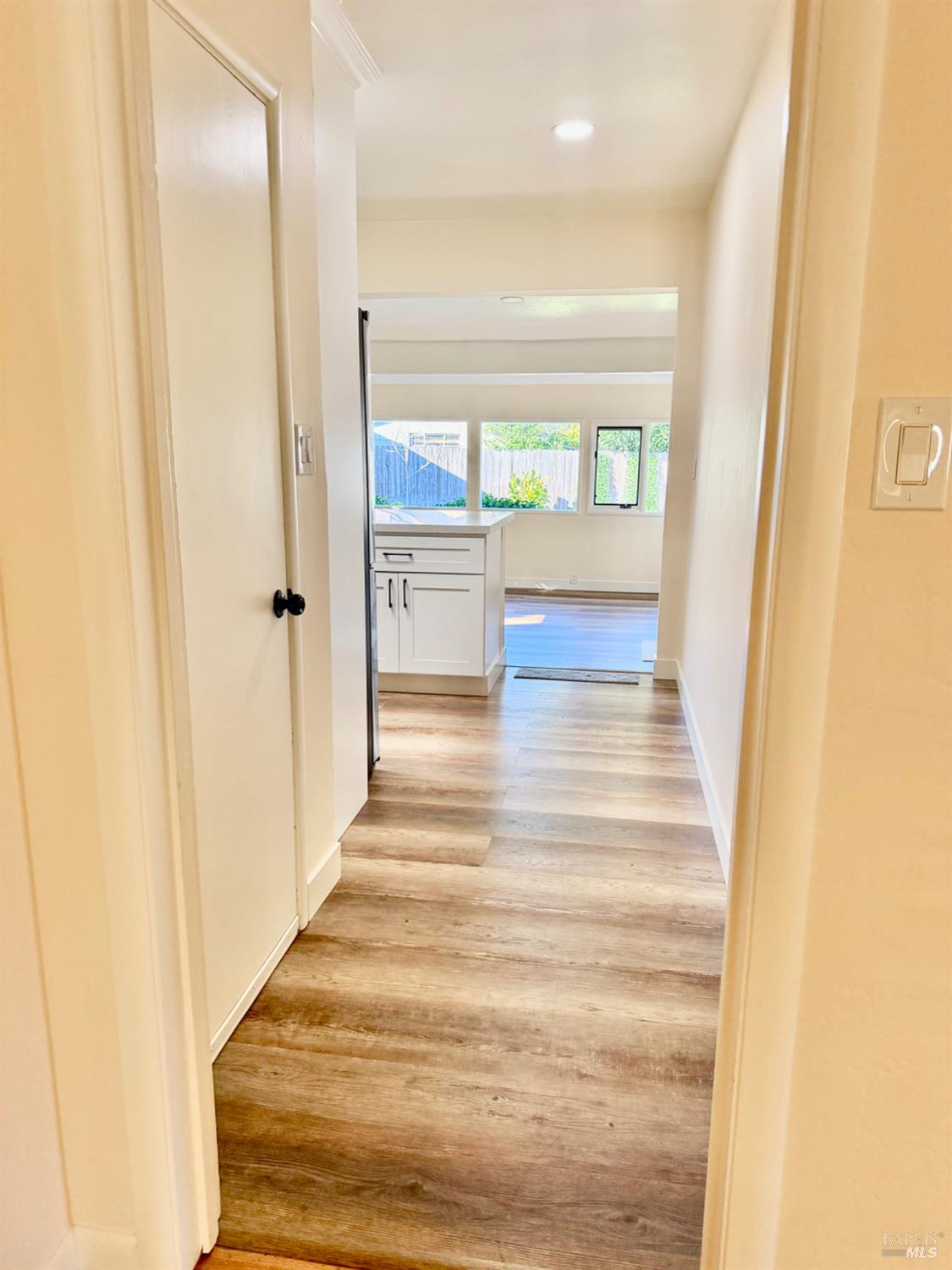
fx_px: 880
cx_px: 476
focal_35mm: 24
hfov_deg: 56.8
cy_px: 635
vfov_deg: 71.6
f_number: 1.78
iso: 200
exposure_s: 1/167
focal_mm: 6.76
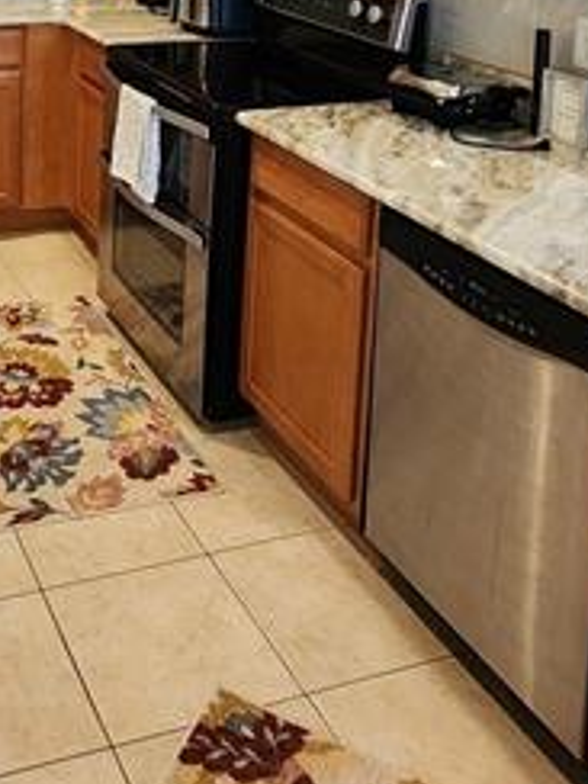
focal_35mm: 41
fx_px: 929
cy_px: -39
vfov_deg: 39.2
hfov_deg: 32.7
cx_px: 19
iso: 400
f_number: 2.2
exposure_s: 1/30
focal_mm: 2.2
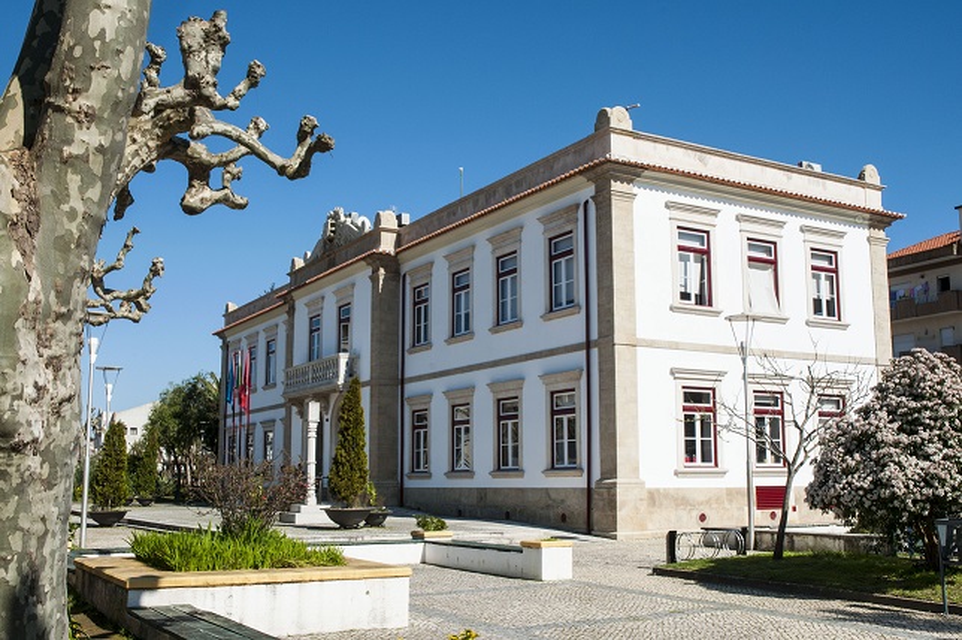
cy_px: 320
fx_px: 1001
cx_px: 481
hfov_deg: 51.3
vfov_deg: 35.4
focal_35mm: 38
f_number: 14
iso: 100
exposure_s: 1/200
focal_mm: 25
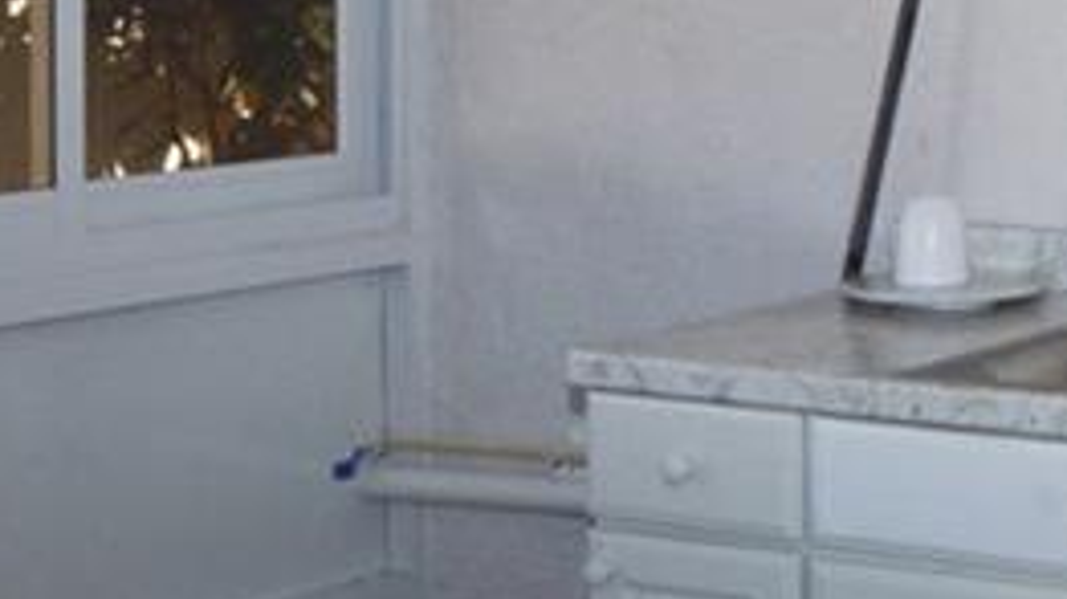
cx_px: 1519
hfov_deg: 19.8
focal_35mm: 96
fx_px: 2714
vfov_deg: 12.3
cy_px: -88
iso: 100
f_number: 6.3
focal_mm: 10
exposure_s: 1/160
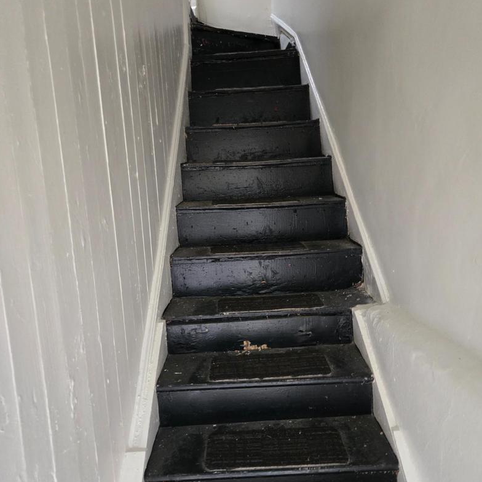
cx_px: 245
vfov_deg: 57.1
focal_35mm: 28
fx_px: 441
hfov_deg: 57.3
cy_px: 271
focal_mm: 5.4
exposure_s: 1/60
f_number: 1.8
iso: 1000
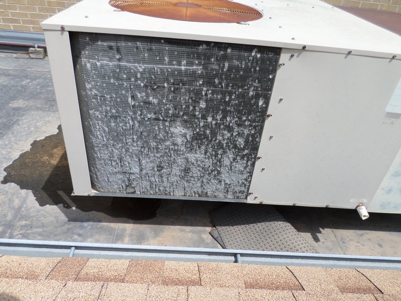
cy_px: 150
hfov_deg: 69.4
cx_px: 200
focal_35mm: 25
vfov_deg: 54.9
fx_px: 290
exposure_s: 1/1000
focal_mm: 4.5
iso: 80
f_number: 2.5
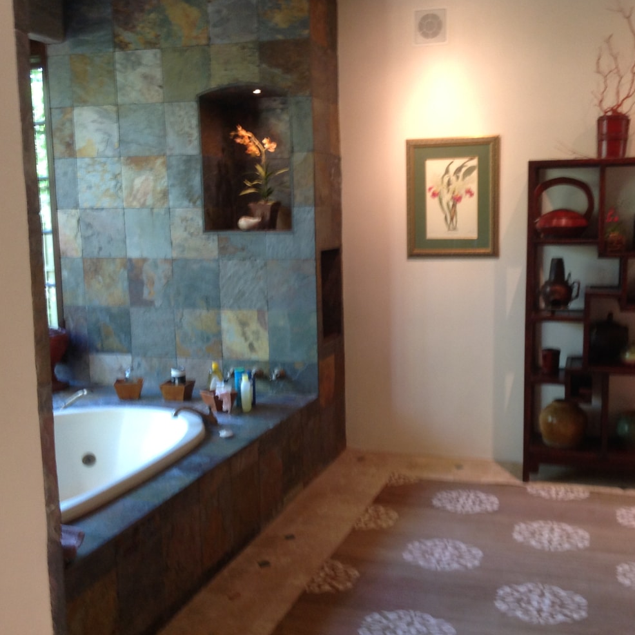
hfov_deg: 40.0
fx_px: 872
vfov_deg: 40.0
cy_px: 318
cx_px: 349
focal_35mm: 42
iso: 100
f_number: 2.4
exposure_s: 1/15
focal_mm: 4.28
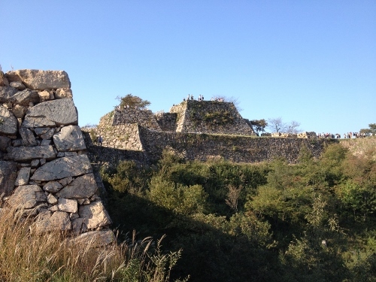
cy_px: 141
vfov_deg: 40.7
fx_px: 380
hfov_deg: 52.6
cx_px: 188
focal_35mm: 35
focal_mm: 4.28
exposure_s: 1/681
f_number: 2.4
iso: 50
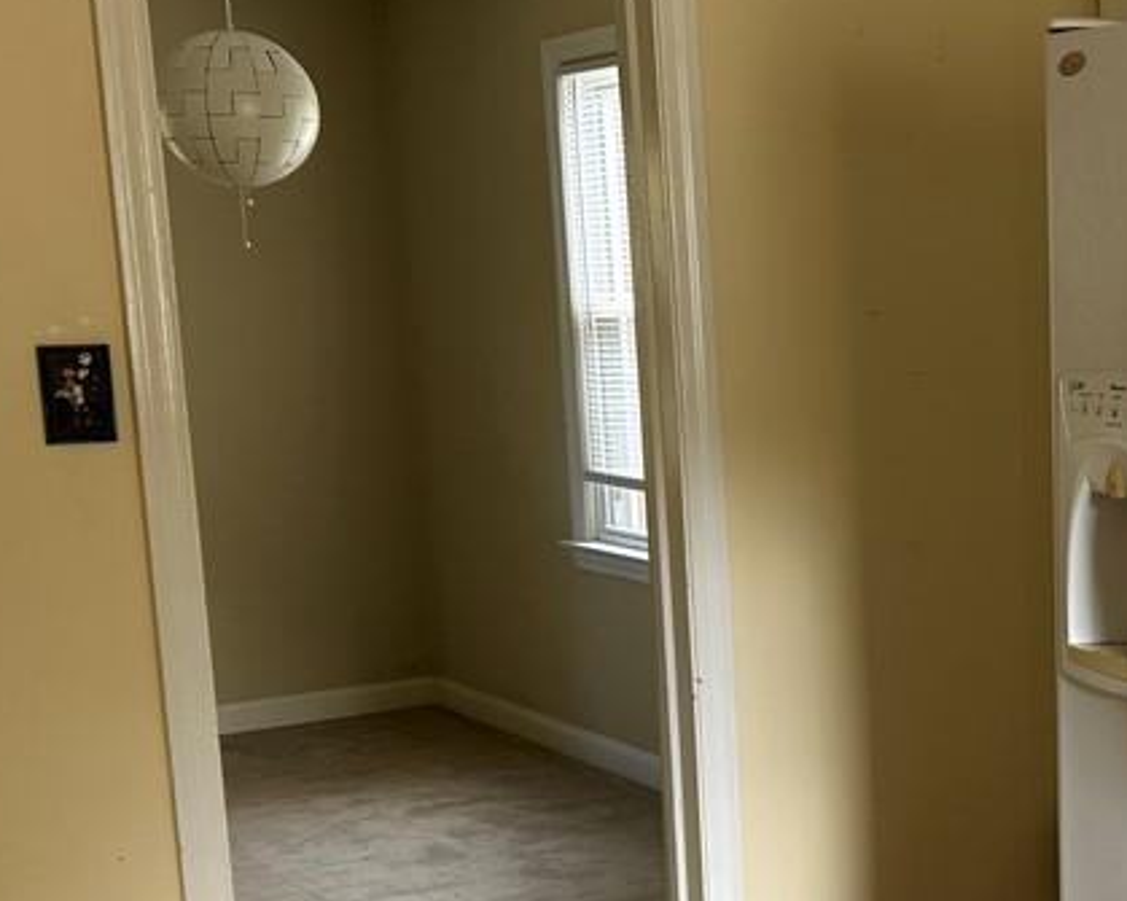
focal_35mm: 62
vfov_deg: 24.4
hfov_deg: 28.3
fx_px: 2068
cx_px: 1165
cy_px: 627
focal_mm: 5.7
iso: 80
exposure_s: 1/121
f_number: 1.5
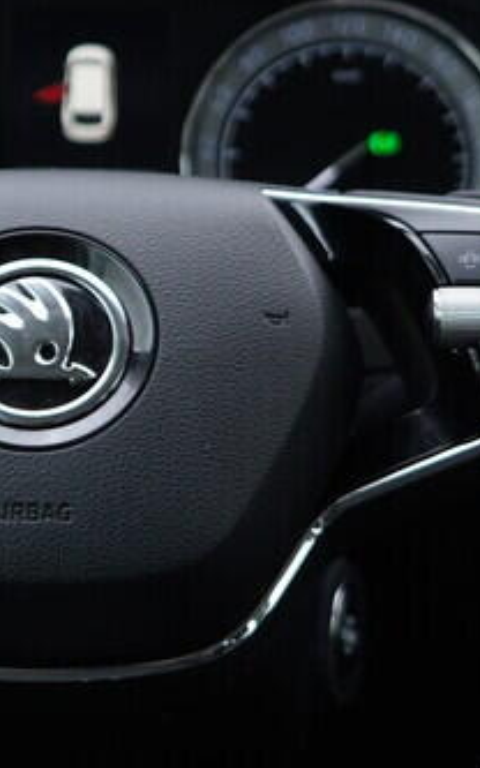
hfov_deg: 11.5
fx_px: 2366
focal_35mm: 113
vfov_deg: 18.4
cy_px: 338
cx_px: 32
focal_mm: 24
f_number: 2.8
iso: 160
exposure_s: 1/40
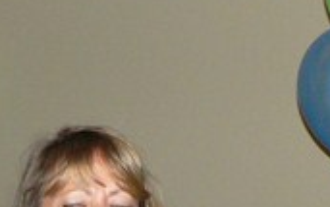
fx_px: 1287
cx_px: 261
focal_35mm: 143
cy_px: 344
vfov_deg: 8.9
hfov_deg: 14.5
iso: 200
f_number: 2.8
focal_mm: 6
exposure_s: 1/60
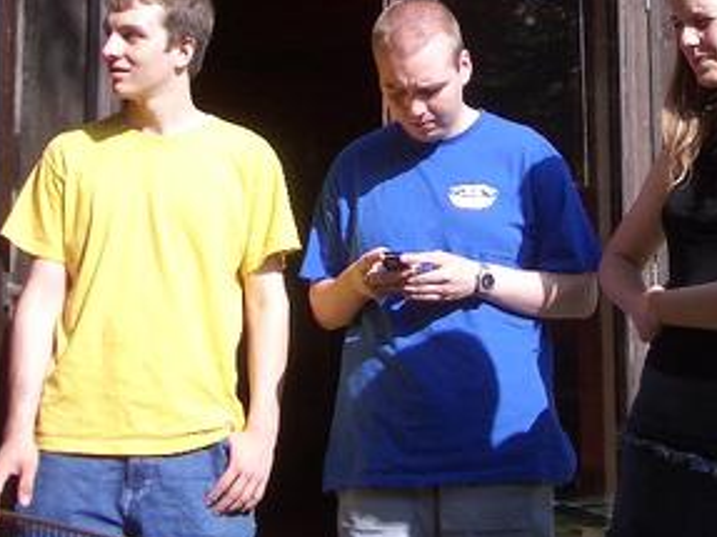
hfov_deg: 24.3
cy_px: -7
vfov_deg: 18.4
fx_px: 1615
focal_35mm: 78
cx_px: 642
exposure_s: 1/320
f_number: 4.3
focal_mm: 5.8
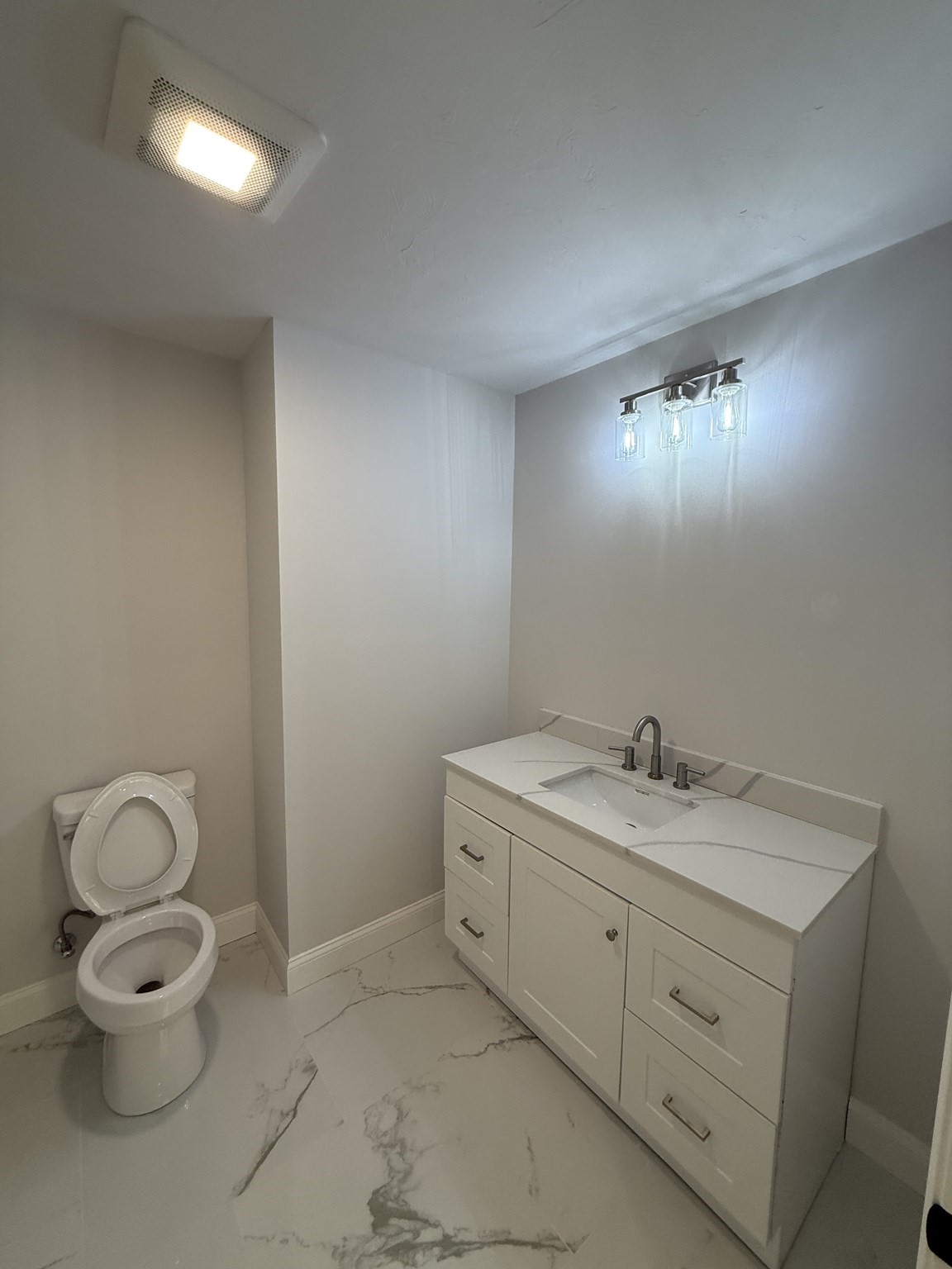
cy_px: 634
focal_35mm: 14
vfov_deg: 102.1
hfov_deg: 85.7
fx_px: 513
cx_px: 476
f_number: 2.2
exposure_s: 1/120
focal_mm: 2.22
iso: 125
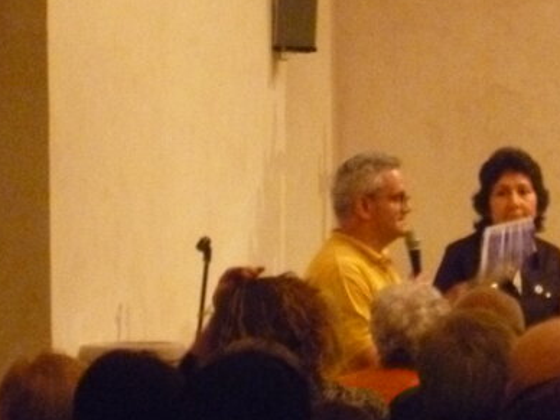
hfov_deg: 8.3
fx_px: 3834
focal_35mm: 237
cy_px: 71
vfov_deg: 6.3
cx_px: 495
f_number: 6.1
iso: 1600
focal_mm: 20.5
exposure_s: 1/15
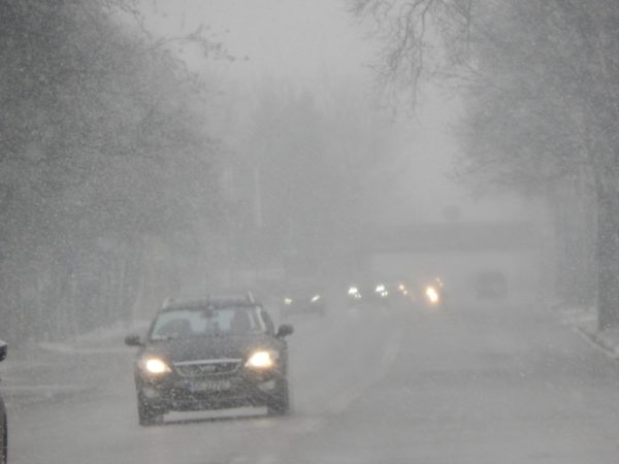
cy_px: 232
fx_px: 8905
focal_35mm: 498
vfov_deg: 3.0
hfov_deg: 4.0
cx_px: 310
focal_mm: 88.6
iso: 400
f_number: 5.8
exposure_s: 1/250
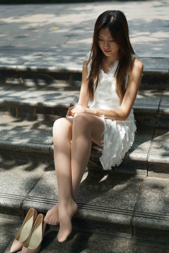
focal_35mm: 50
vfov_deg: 39.6
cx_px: 84
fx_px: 352
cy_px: 126
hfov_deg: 27.0
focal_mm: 50
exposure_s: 1/5000
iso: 320
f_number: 2
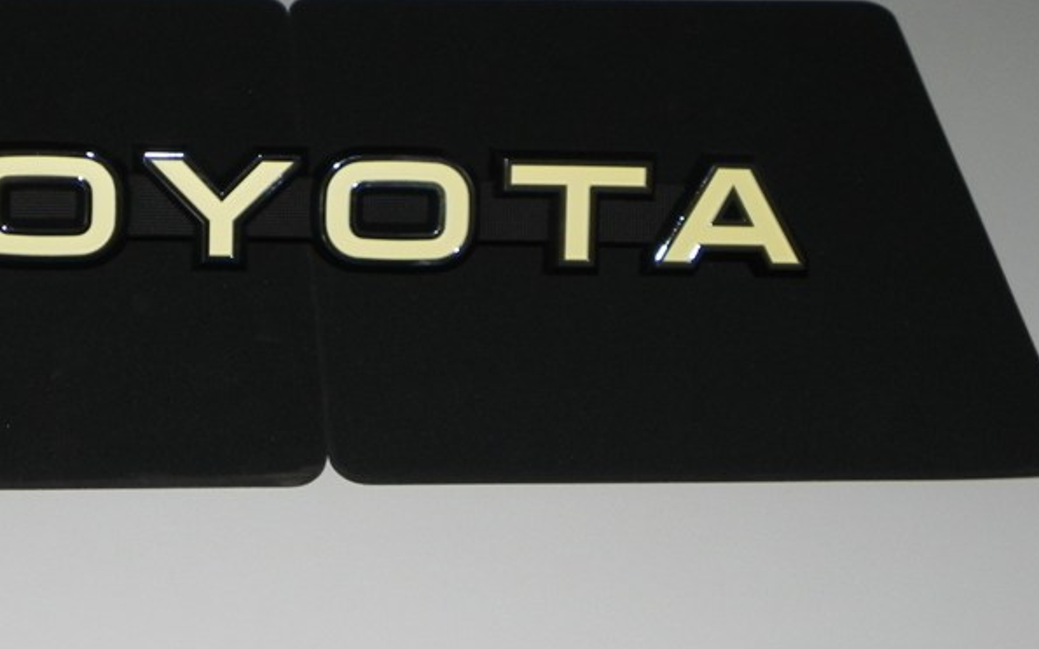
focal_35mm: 73
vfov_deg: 17.8
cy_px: 276
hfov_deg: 27.9
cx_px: 286
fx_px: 2067
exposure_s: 1/30
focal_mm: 7.3
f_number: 3.2
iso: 200
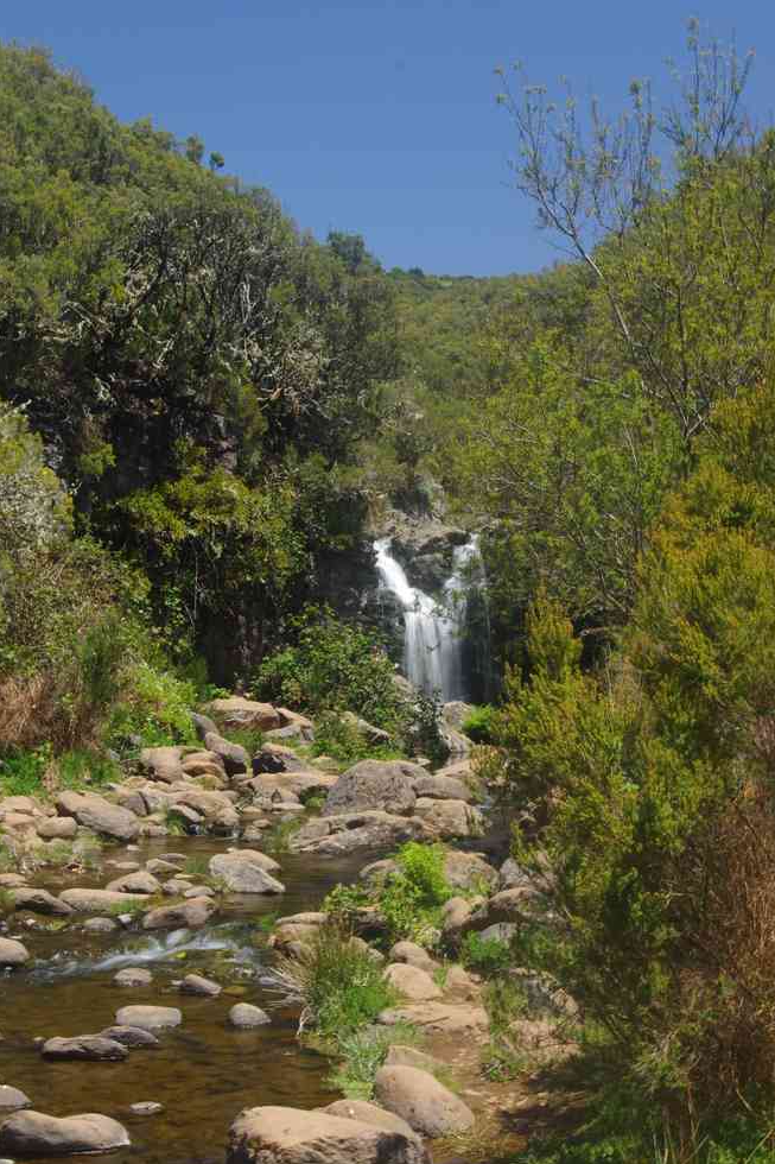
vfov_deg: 37.2
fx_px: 1728
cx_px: 392
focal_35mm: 54
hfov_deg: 25.3
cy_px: 592
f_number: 22
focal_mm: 35
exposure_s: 1/5
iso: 100
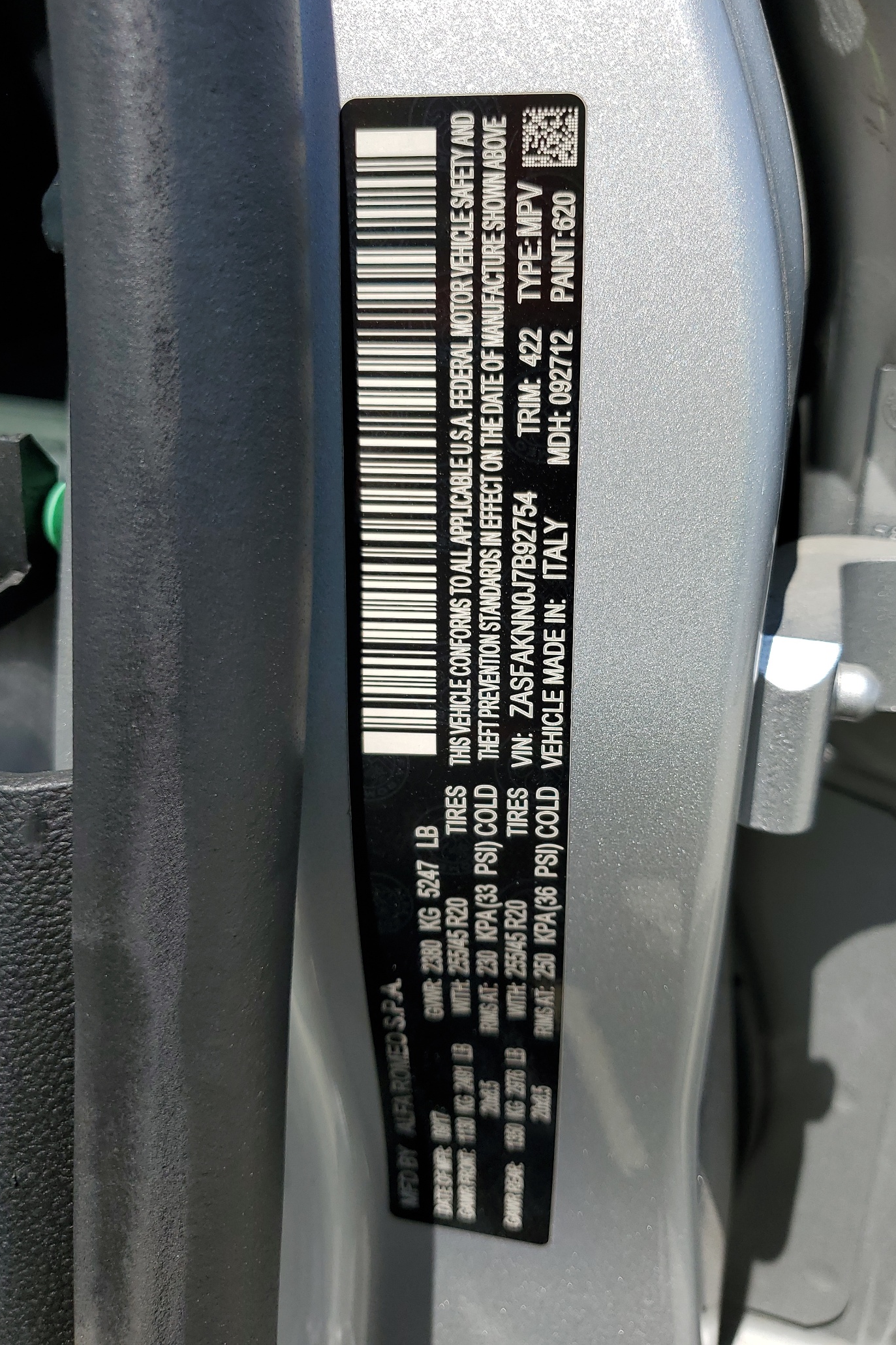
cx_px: 450
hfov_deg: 46.4
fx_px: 1045
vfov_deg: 65.5
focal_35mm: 28
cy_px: 649
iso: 50
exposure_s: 1/3333
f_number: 1.5
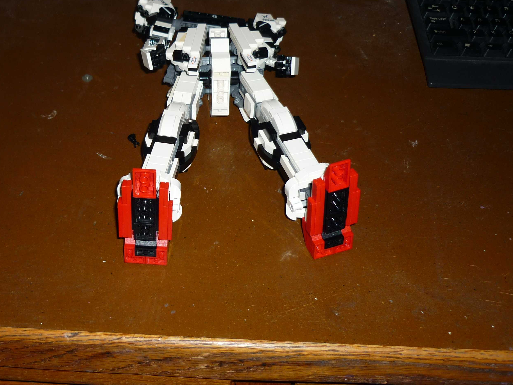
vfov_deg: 33.4
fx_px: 637
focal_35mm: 43
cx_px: 185
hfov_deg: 43.4
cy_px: 140
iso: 100
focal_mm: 5.5
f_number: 2.8
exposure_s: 1/30
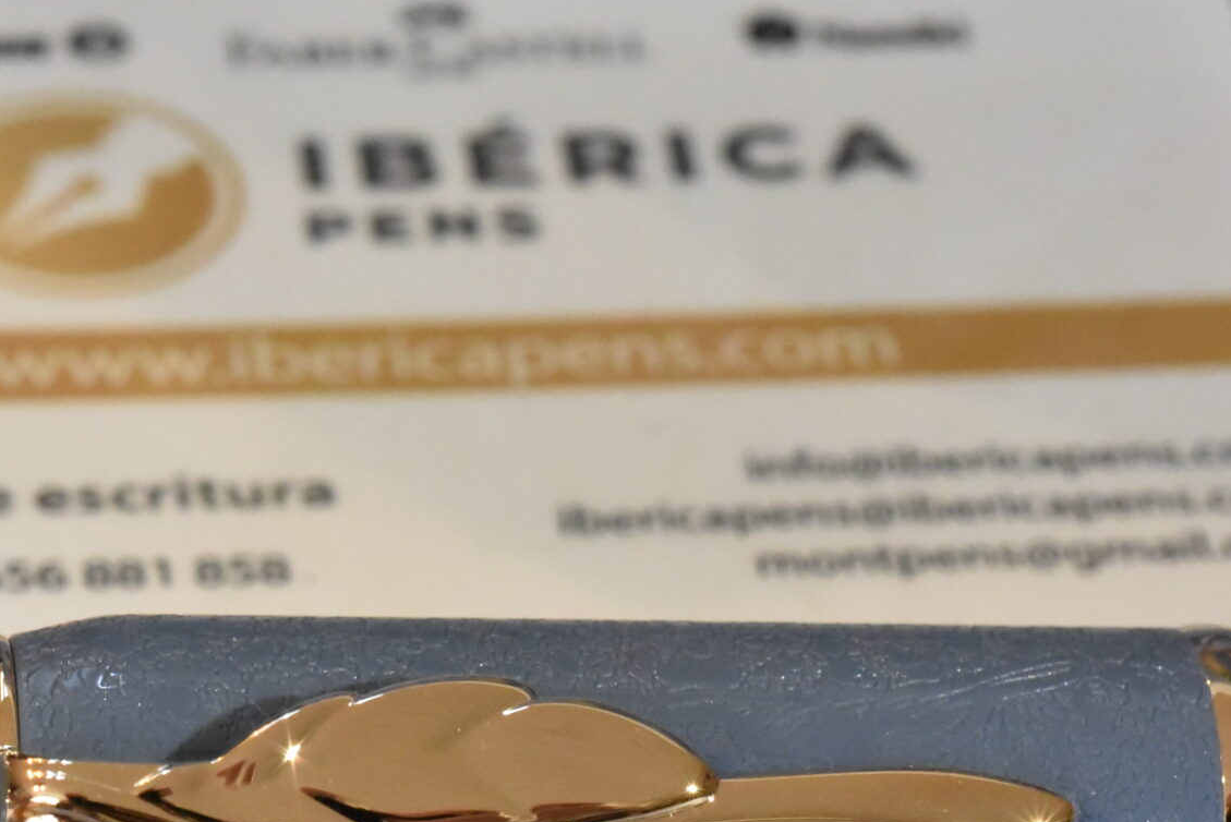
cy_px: 746
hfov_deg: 15.1
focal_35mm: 136
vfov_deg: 10.0
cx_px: 505
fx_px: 4653
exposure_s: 1/40
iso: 11400
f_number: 18
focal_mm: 60
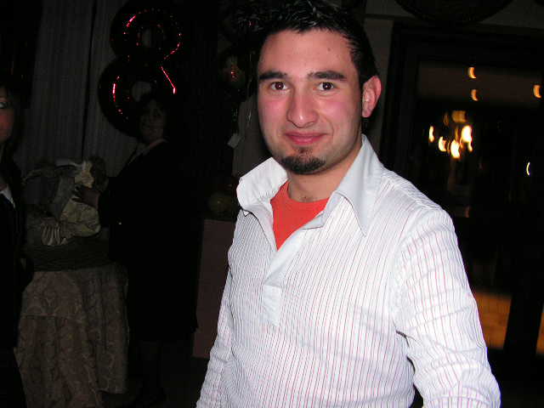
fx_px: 566
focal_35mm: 36
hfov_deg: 51.4
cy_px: 204
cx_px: 272
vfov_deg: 39.7
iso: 200
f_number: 3.2
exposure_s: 1/40
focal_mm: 6
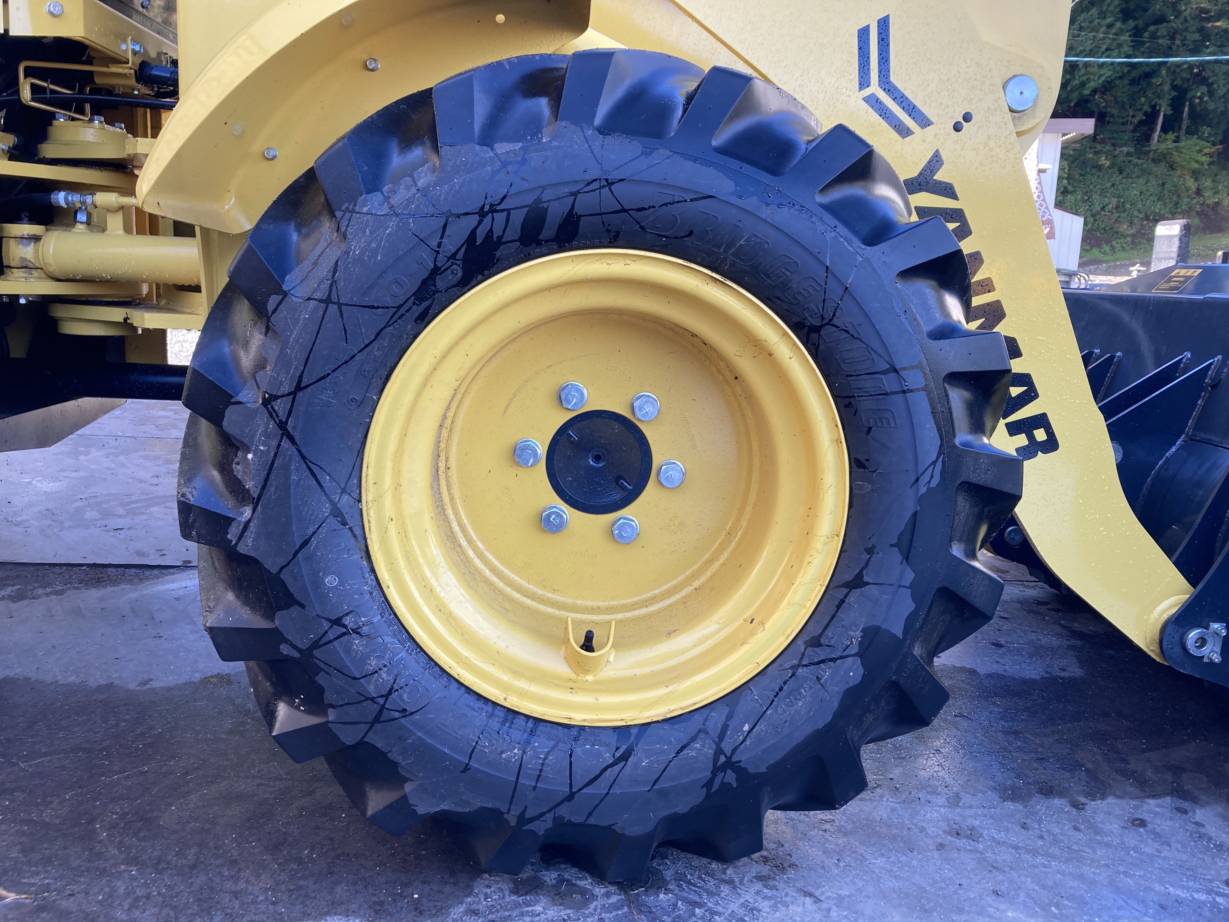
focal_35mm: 28
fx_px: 994
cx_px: 614
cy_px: 461
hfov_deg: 63.4
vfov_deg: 49.7
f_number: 1.8
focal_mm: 3.99
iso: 32
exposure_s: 1/121
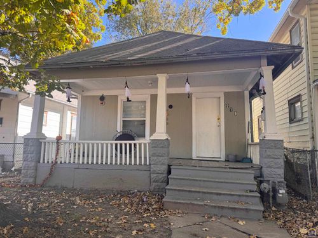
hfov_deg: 71.6
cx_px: 159
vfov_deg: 56.8
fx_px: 220
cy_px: 119
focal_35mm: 24
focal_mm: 6.76
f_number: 1.78
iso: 80
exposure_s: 1/296
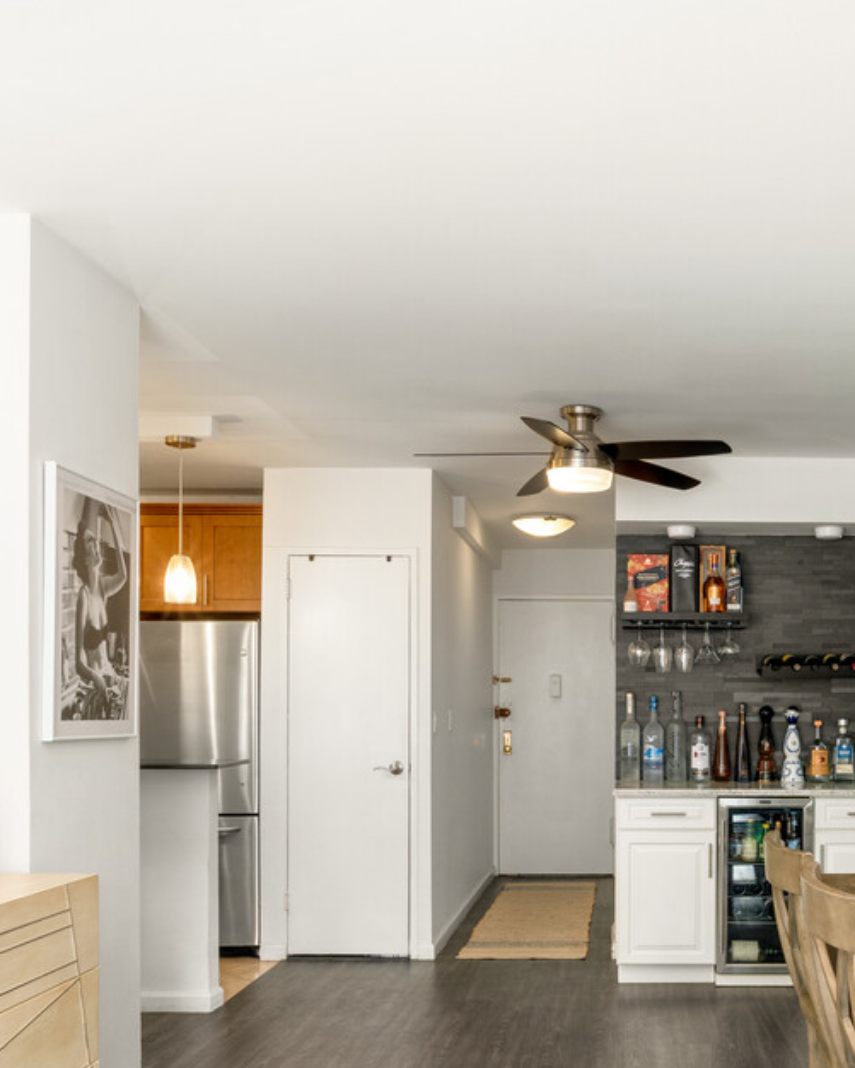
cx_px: 672
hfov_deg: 39.7
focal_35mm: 36
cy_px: 670
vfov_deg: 49.8
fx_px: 1138
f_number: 11
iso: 320
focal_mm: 16
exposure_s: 1/6
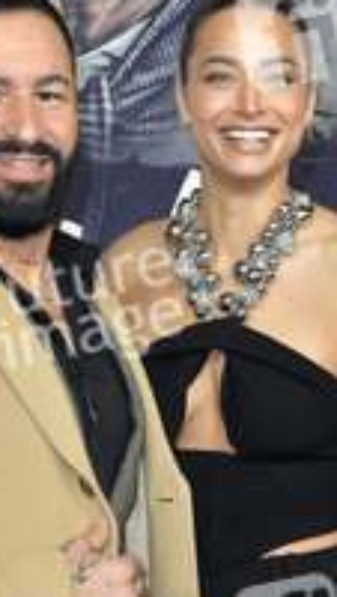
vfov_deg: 18.5
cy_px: 469
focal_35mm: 115
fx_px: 1821
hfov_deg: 10.6
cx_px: 116
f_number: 8
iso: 1600
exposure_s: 1/250
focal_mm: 55
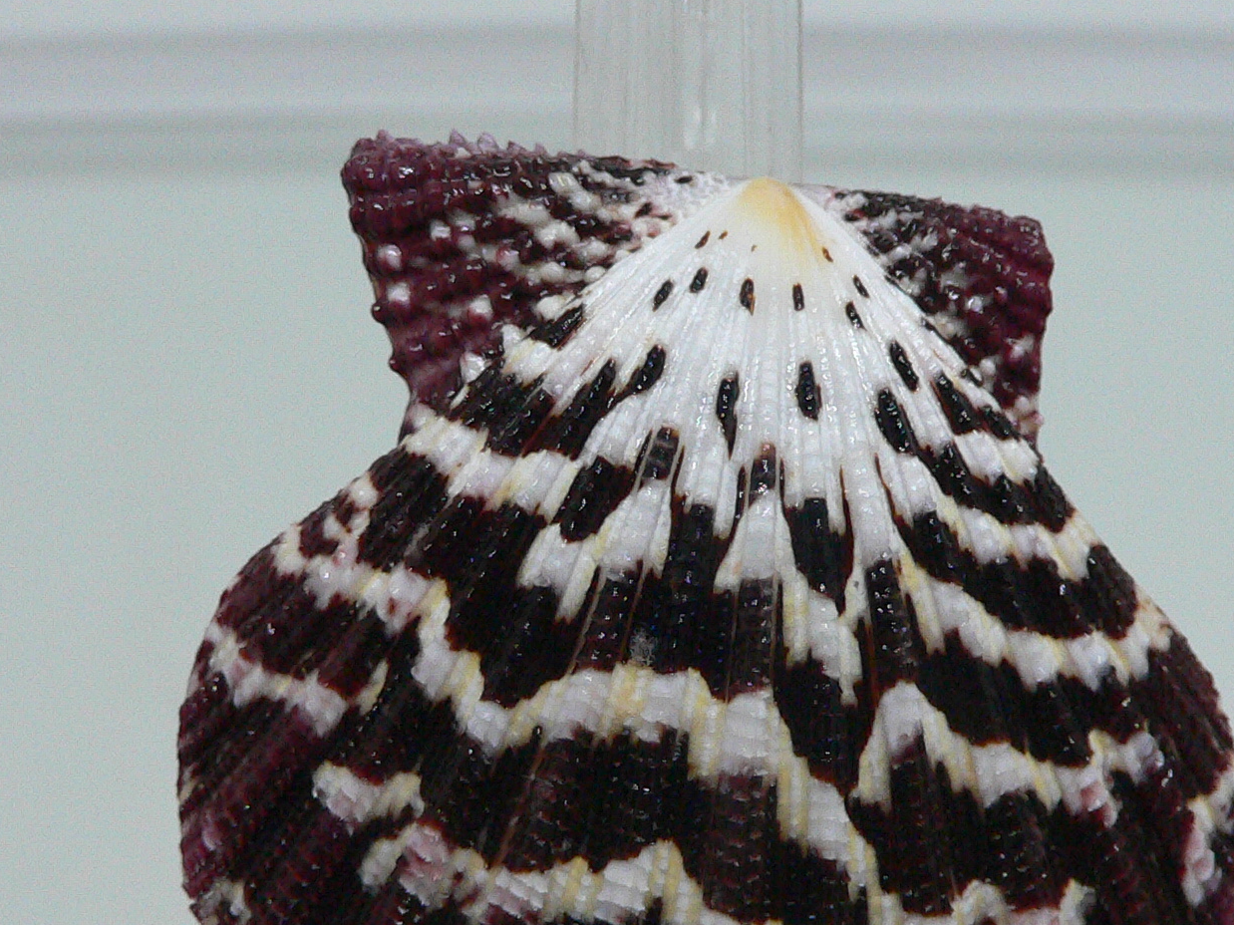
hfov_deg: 33.8
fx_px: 2032
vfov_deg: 25.4
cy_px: 691
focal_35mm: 57
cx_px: 674
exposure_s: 1/50
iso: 200
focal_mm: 4.6
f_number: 2.8
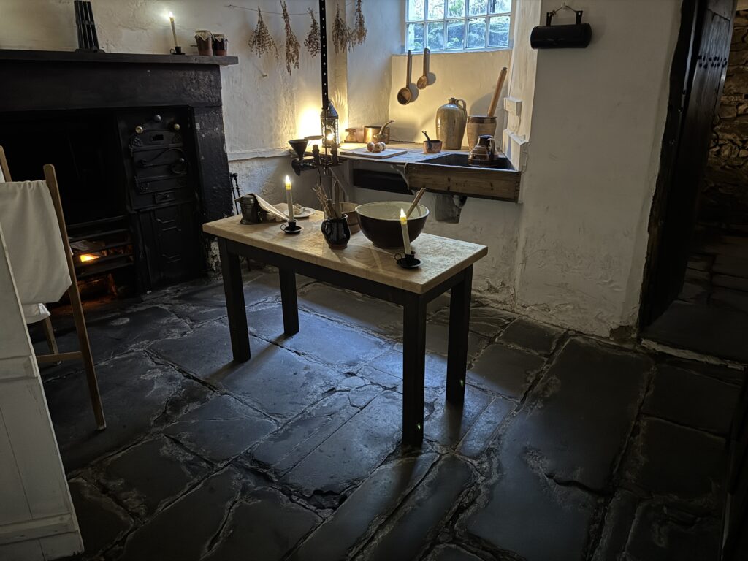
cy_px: 280
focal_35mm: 24
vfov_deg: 56.8
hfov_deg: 71.6
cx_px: 374
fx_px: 519
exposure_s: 1/13
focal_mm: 6.76
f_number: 1.78
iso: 1250
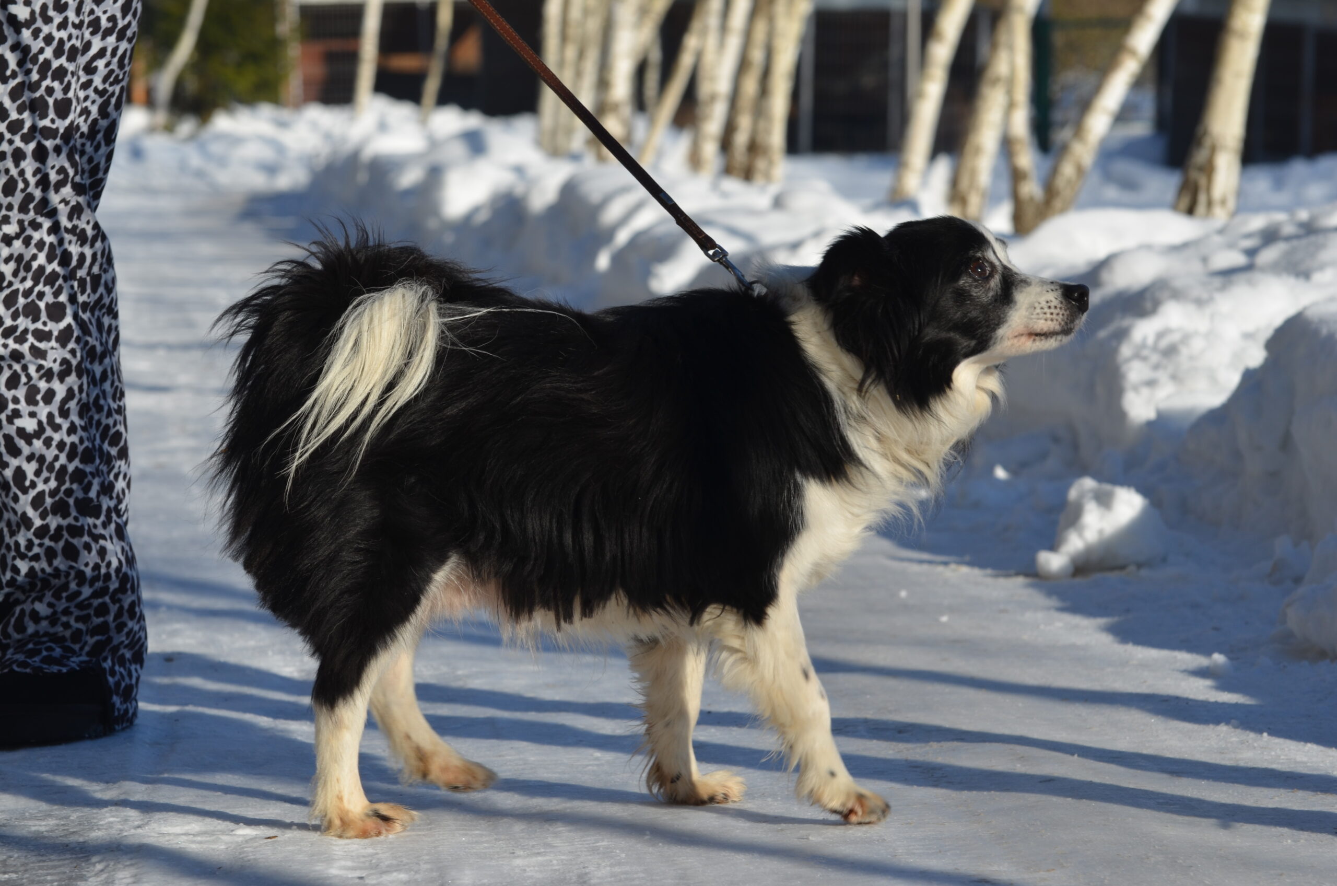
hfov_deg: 11.8
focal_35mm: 174
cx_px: 668
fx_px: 6449
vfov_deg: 7.9
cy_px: 443
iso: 100
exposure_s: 1/250
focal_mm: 116
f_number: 8
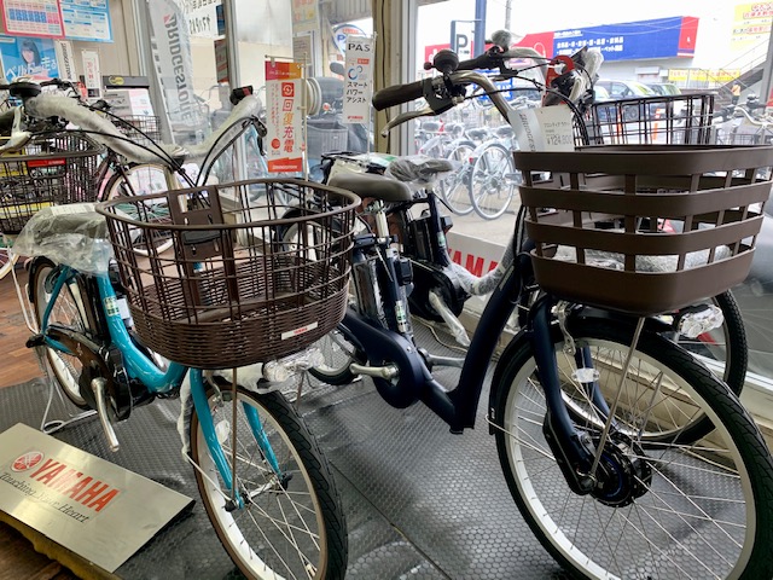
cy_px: 290
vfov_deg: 53.1
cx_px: 386
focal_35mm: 26
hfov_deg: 67.3
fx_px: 581
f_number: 1.8
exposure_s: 1/100
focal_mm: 4.25
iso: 80
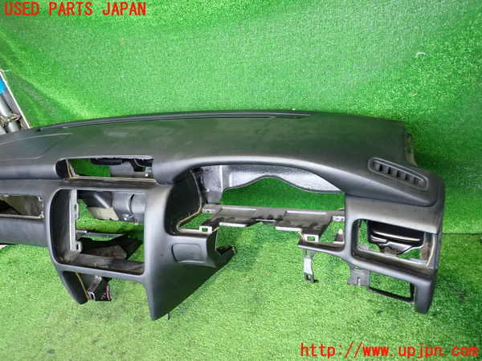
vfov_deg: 54.9
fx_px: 348
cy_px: 180
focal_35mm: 25
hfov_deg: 69.4
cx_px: 241
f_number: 2
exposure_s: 1/30
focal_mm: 4.5
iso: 400
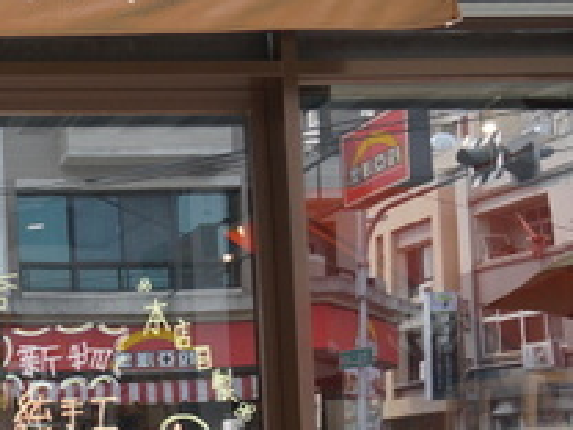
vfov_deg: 20.2
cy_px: 407
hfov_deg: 23.1
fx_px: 1175
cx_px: -242
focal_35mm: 71
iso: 320
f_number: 4.5
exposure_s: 1/160
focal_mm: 16
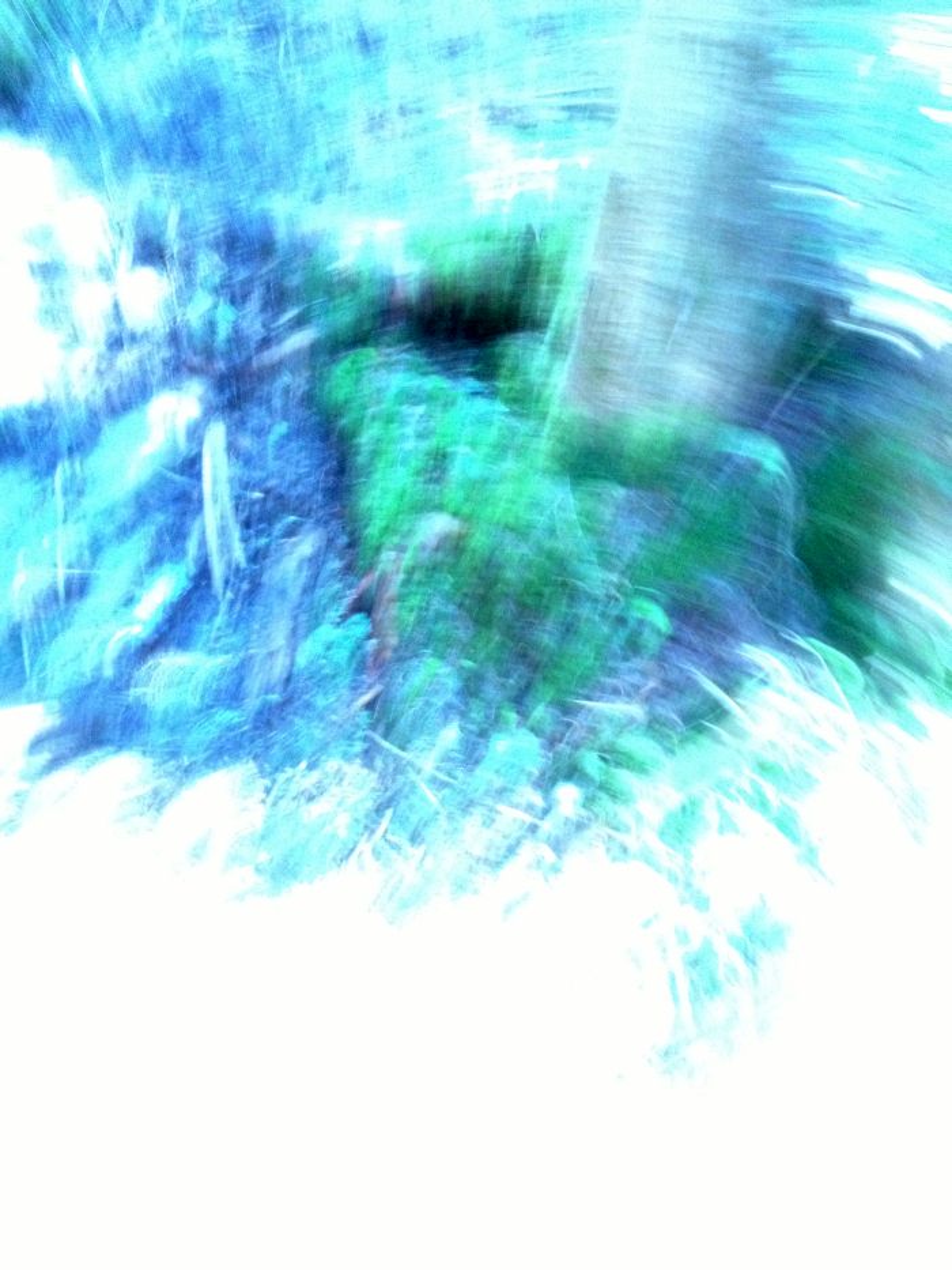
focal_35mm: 35
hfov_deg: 40.7
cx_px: 476
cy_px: 635
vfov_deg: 52.6
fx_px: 1283
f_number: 2.4
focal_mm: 4.28
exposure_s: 1/20
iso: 320
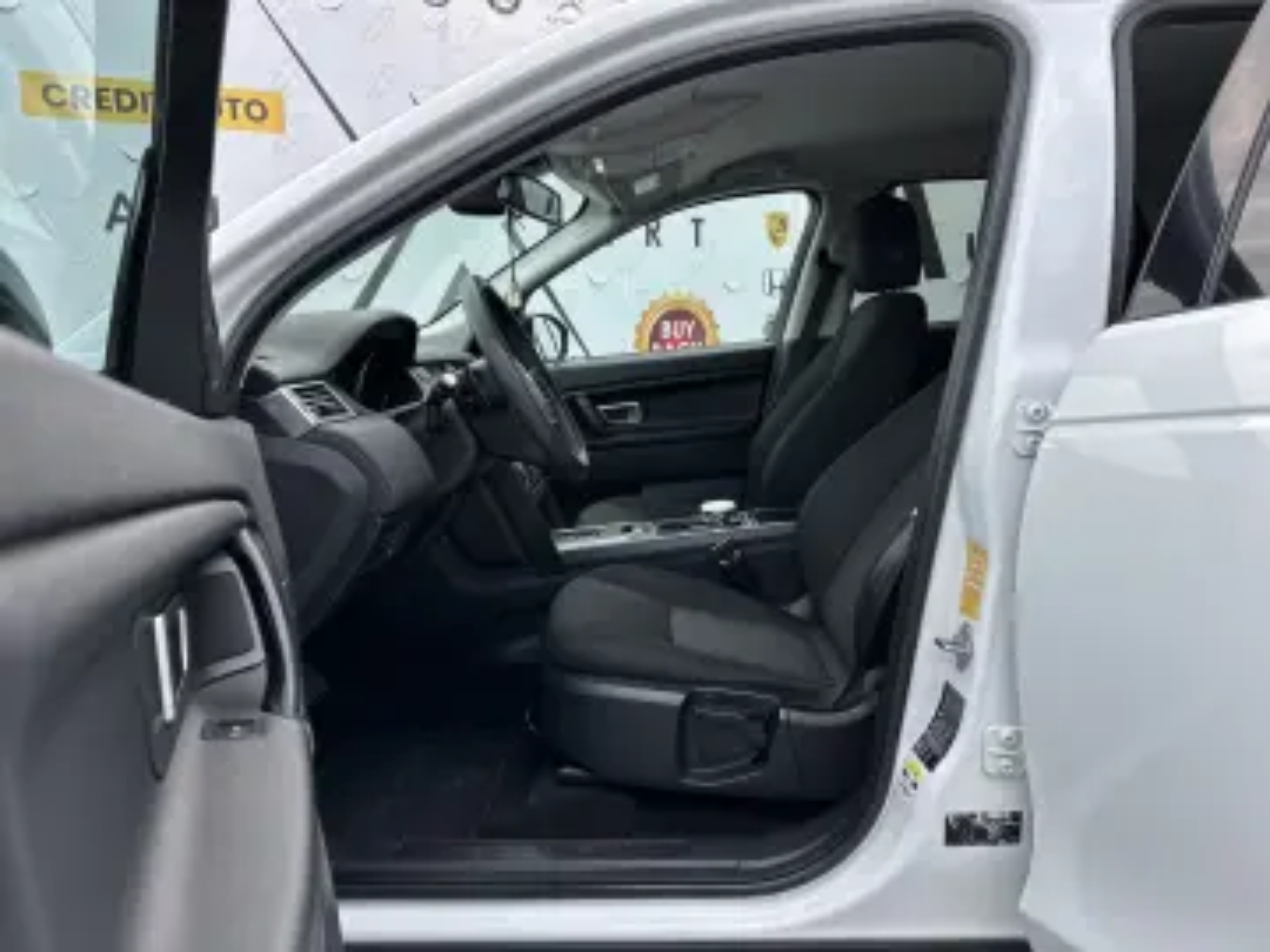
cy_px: 476
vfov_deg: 56.8
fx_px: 881
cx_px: 635
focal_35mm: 24
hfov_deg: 71.6
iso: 80
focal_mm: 6.86
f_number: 1.78
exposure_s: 1/458
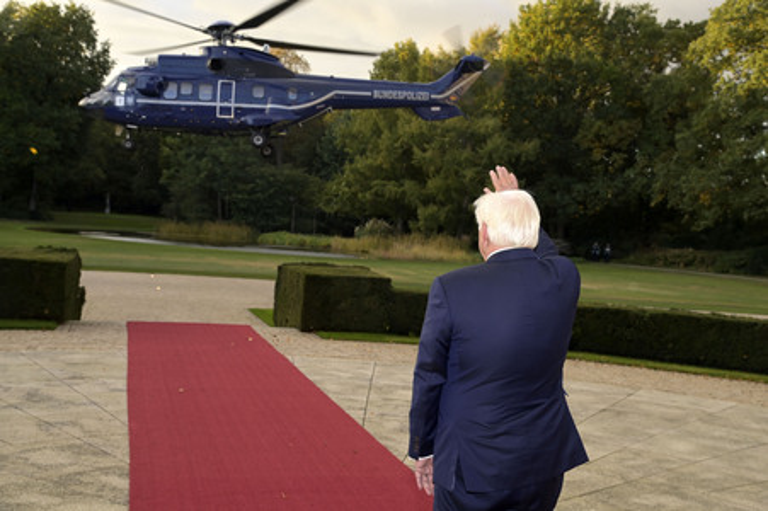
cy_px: 256
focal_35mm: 48
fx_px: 1023
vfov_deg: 28.0
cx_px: 384
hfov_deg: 41.1
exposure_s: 1/250
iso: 1000
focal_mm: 48
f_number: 6.3
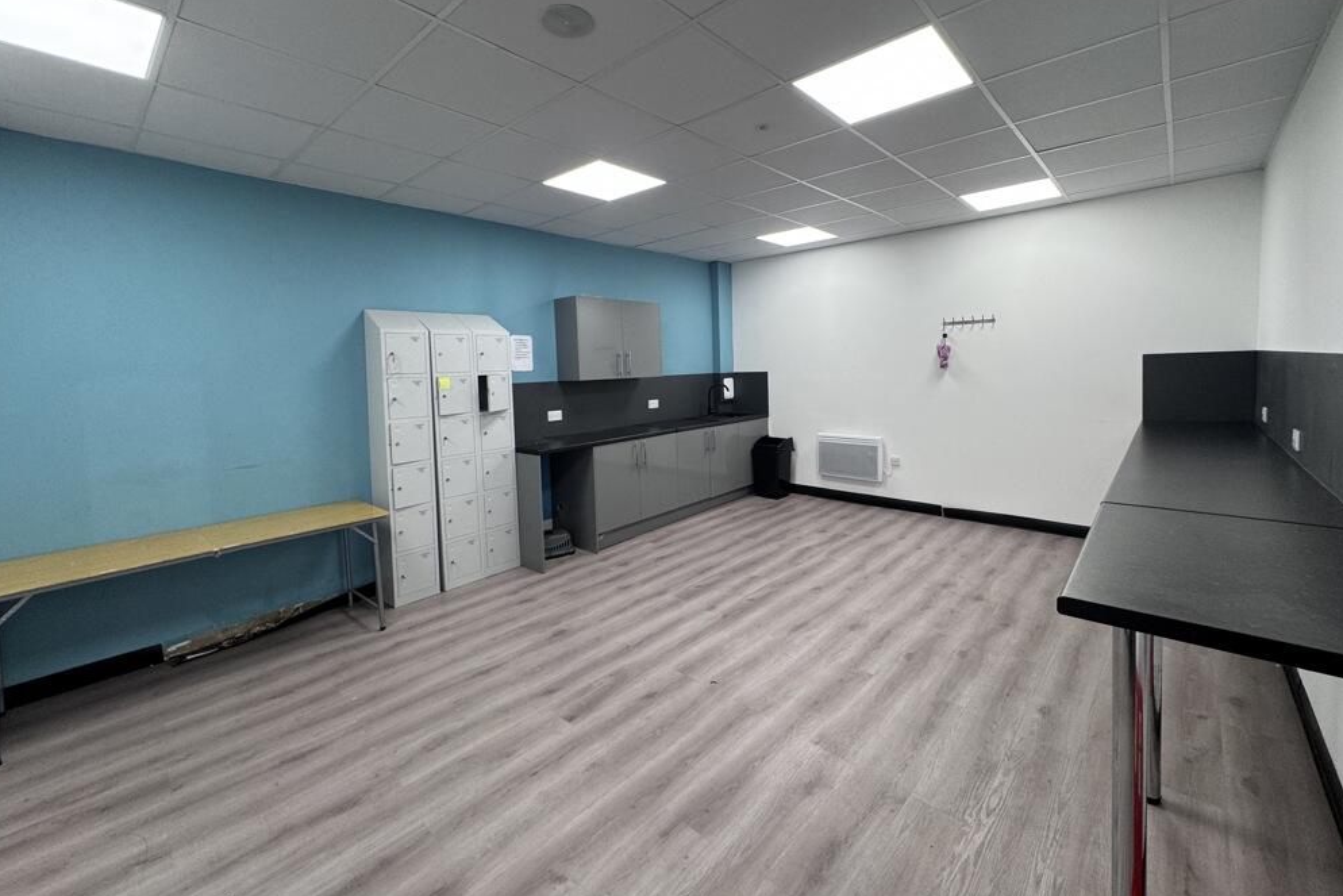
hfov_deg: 100.4
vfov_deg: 77.0
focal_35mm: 15
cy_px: 393
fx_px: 560
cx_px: 678
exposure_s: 1/100
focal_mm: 2.22
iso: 125
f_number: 2.2
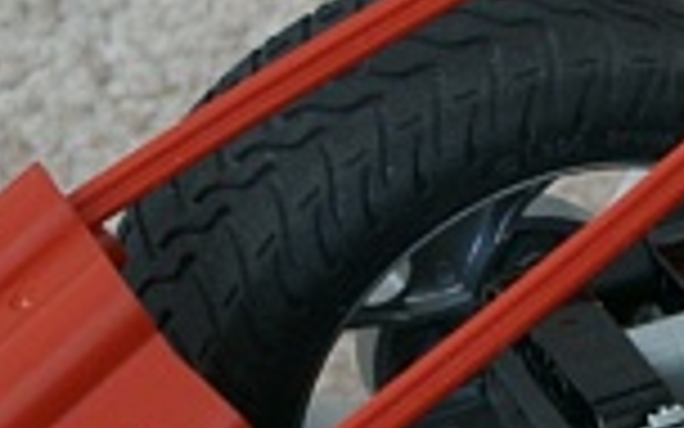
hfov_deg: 7.1
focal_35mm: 268
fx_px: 4996
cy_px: 444
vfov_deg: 4.9
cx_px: 1917
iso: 400
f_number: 7.1
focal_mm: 26
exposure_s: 1/8
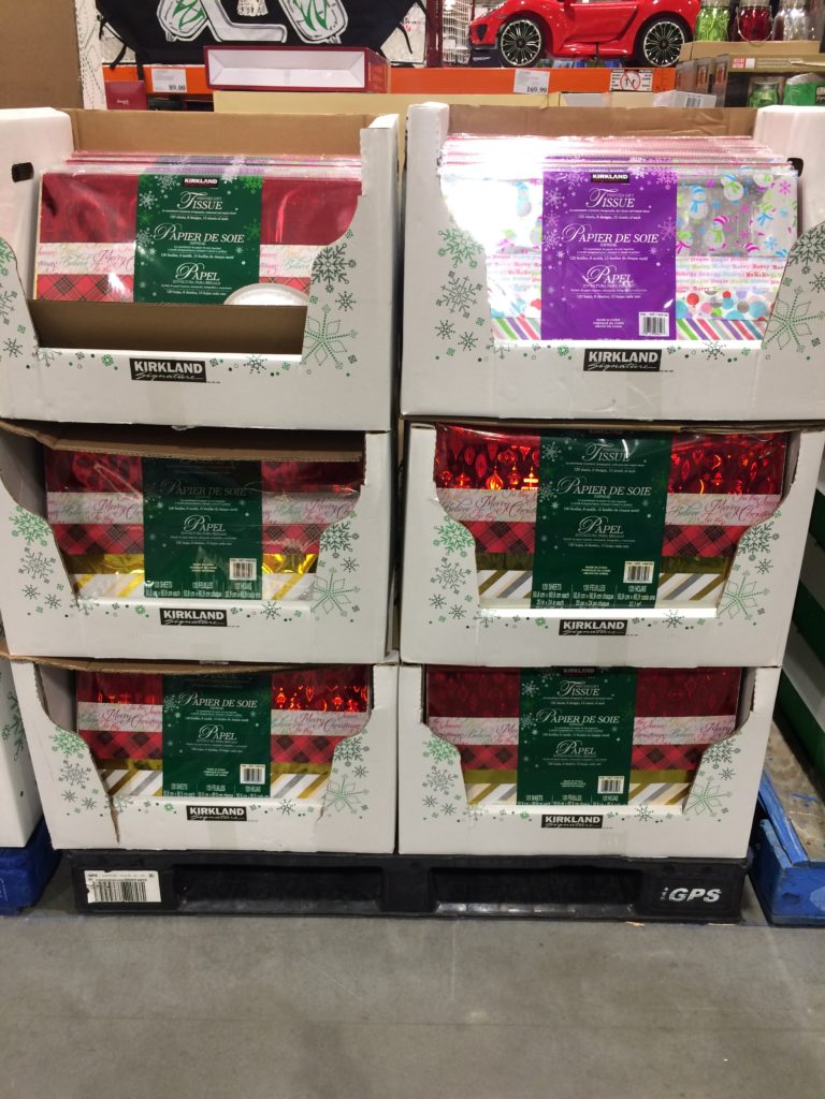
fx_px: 922
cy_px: 550
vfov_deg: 61.7
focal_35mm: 29
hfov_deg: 48.2
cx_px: 412
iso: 100
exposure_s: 1/33
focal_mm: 4.15
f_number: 2.2
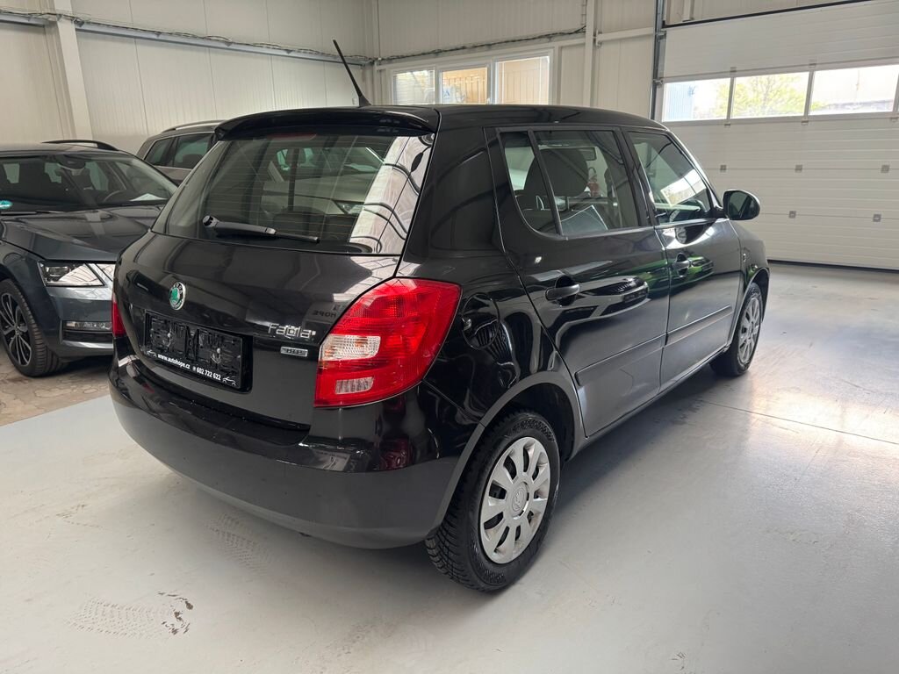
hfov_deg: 71.6
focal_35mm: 24
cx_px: 450
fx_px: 623
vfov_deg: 56.8
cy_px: 337
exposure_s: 1/60
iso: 250
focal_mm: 6.76
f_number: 1.78
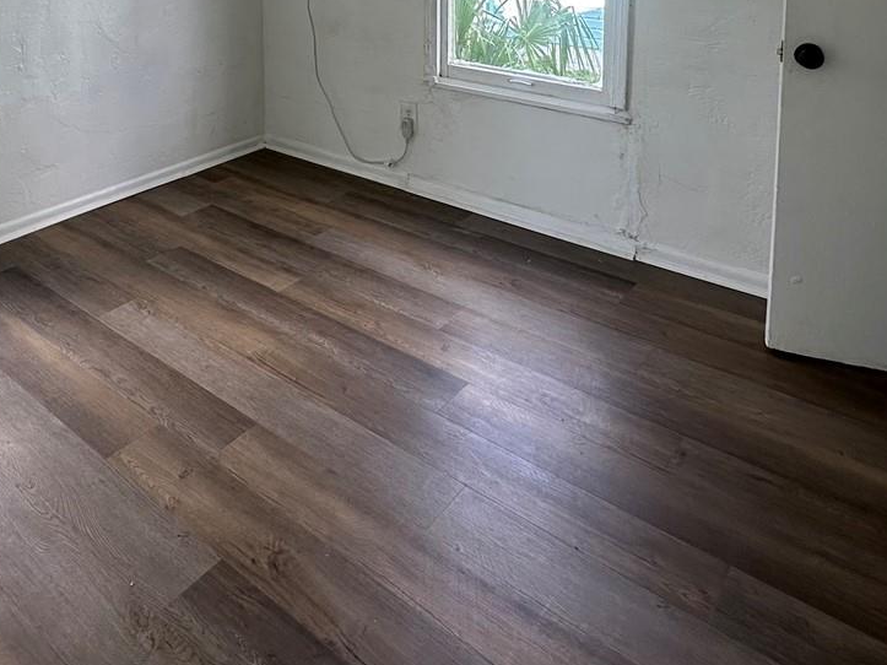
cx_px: 315
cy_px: -23
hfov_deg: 57.4
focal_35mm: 31
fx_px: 794
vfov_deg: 39.2
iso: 40
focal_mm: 2.22
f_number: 2.2
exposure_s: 1/190
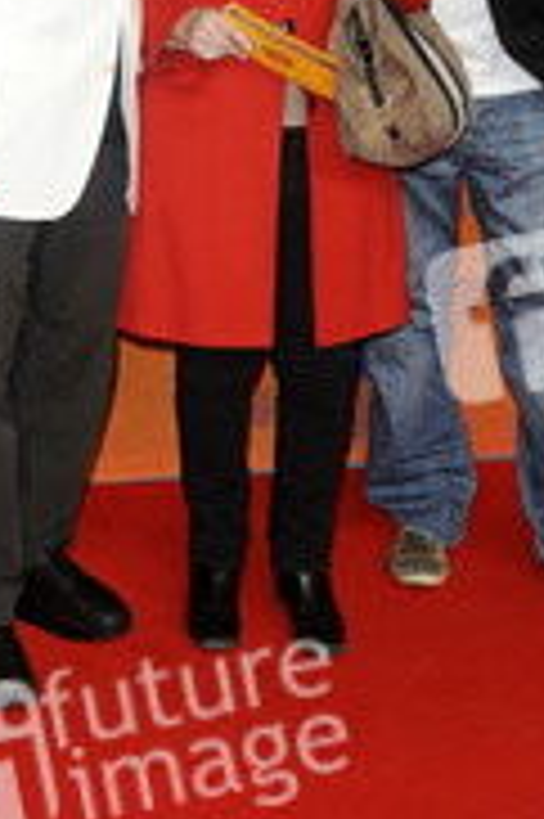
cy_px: 72
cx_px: 247
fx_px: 2248
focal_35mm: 99
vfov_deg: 20.2
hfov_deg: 13.8
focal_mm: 45
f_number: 6.3
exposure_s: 1/200
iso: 640
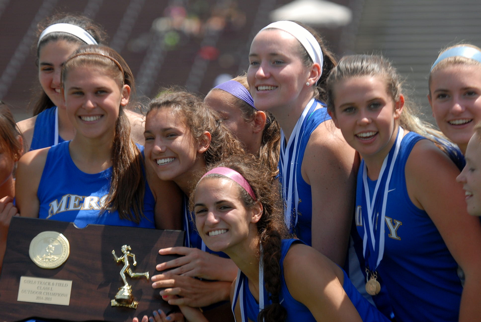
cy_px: 161
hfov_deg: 11.0
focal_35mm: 188
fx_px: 2508
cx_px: 240
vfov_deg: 7.3
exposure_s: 1/3200
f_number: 2.8
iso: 320
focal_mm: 125
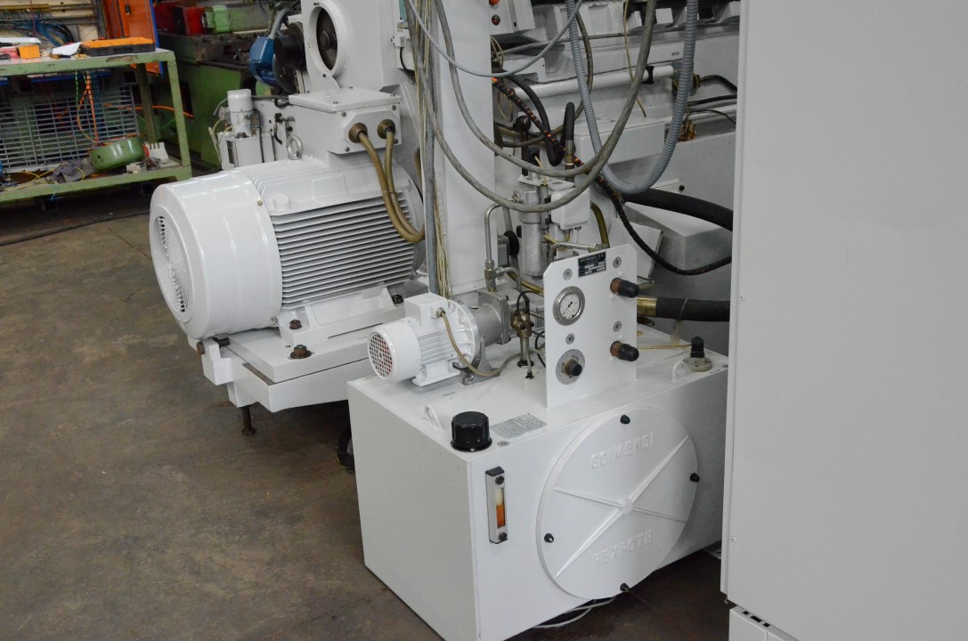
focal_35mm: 39
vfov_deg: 34.1
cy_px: 320
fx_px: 1047
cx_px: 484
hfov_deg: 49.6
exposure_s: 1/200
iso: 6400
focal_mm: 26
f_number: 7.1
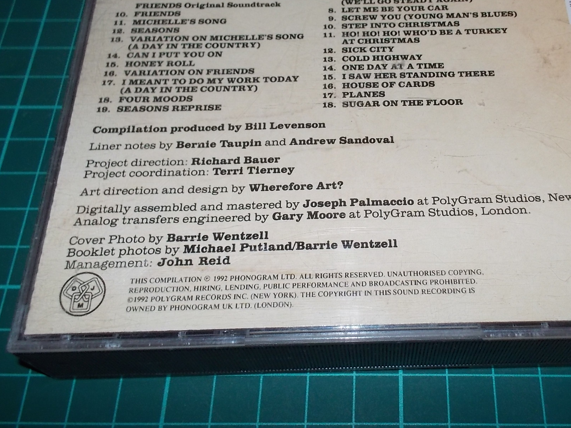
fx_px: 676
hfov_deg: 45.2
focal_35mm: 41
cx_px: 374
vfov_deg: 34.9
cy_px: 156
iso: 200
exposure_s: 1/30
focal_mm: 4.1
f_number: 3.3
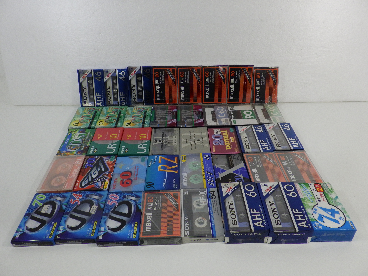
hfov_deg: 63.4
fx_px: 298
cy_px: 138
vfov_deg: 49.7
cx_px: 184
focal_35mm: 28
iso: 400
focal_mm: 5
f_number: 4.2
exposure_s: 1/250
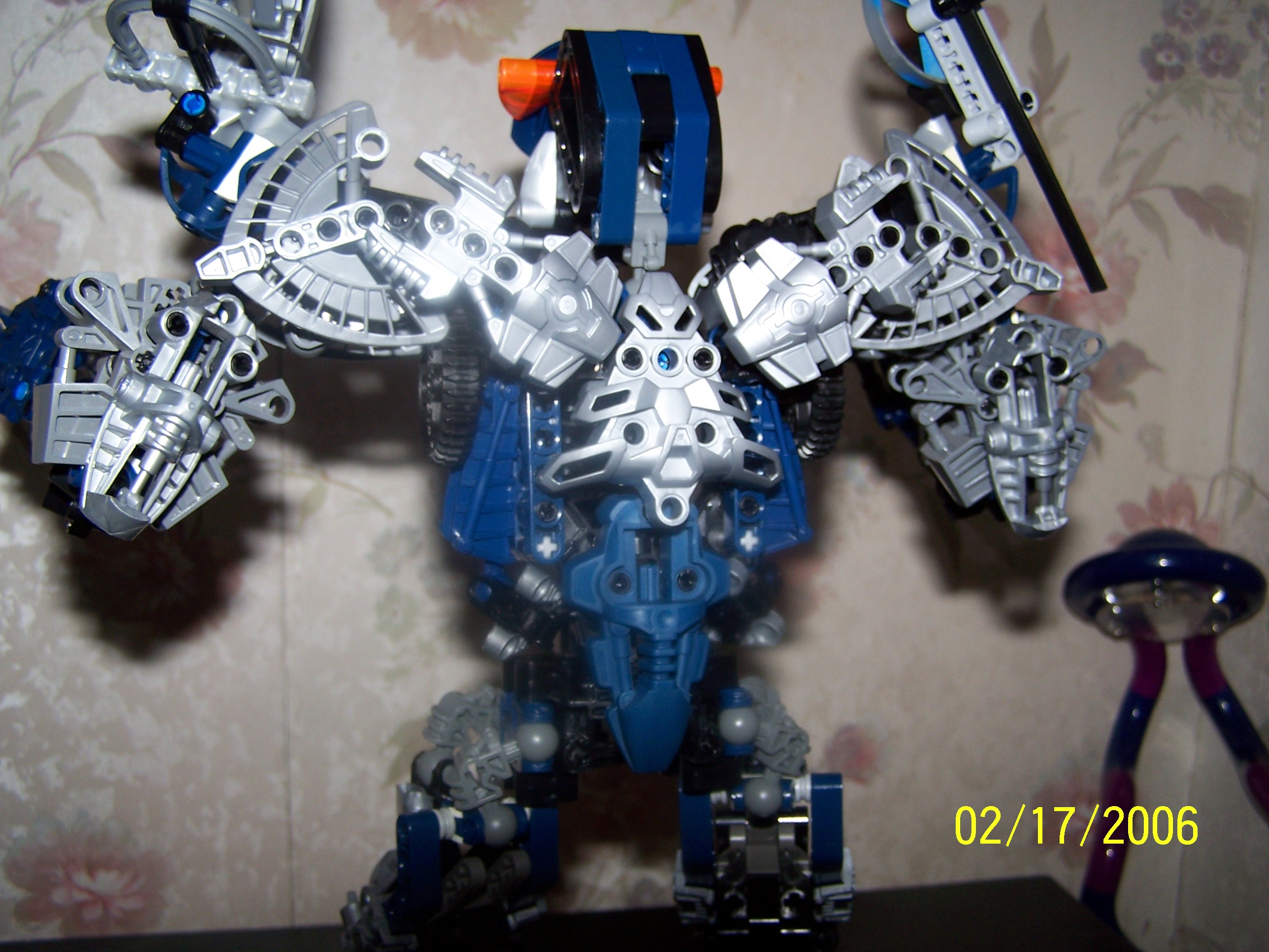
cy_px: 476
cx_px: 634
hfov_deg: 49.0
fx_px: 1393
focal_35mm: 38
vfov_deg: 37.7
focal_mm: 6.3
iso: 80
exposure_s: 1/60
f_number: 2.8
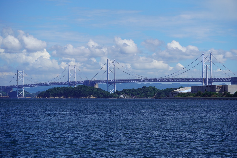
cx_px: 118
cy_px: 79
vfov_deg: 8.6
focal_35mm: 159
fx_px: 1045
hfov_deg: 12.9
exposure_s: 1/500
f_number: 8
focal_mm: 106
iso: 100
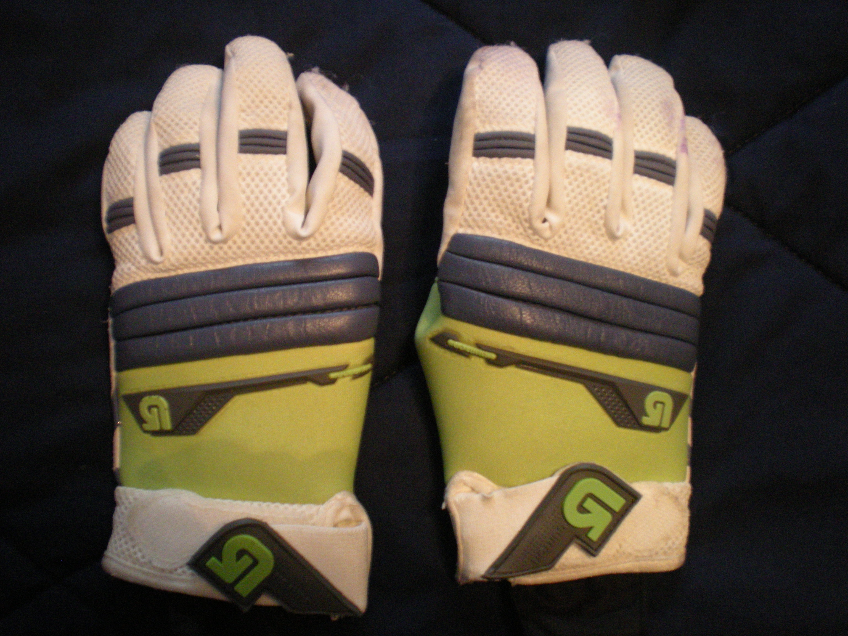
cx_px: 424
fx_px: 931
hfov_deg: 49.0
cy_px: 318
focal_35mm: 38
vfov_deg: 37.7
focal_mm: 6.3
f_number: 3.1
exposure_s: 1/12
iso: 400
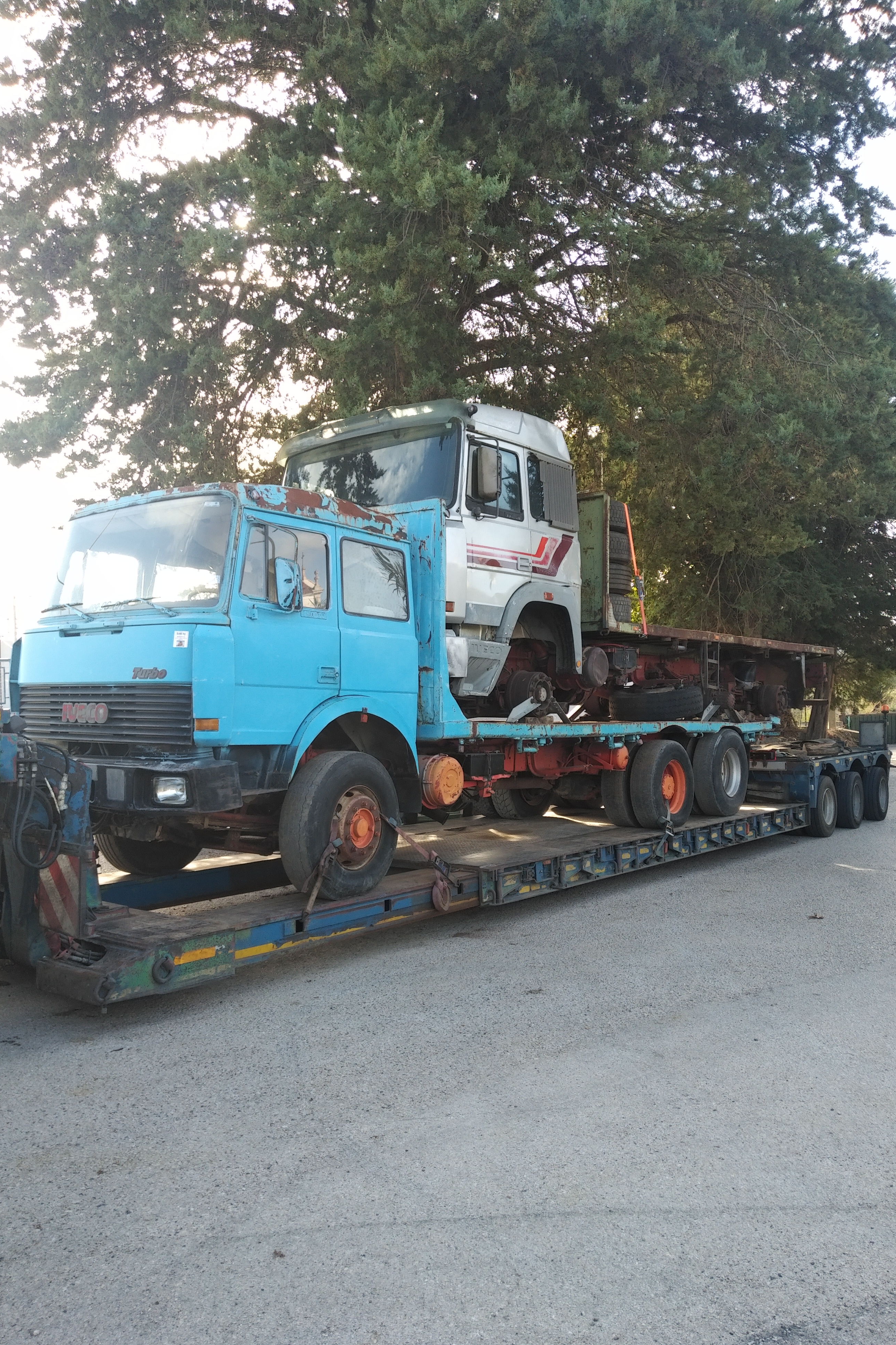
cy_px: 699
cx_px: 462
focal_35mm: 26
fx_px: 971
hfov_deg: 49.5
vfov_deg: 69.4
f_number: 2
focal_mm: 4.52
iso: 100
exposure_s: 1/202
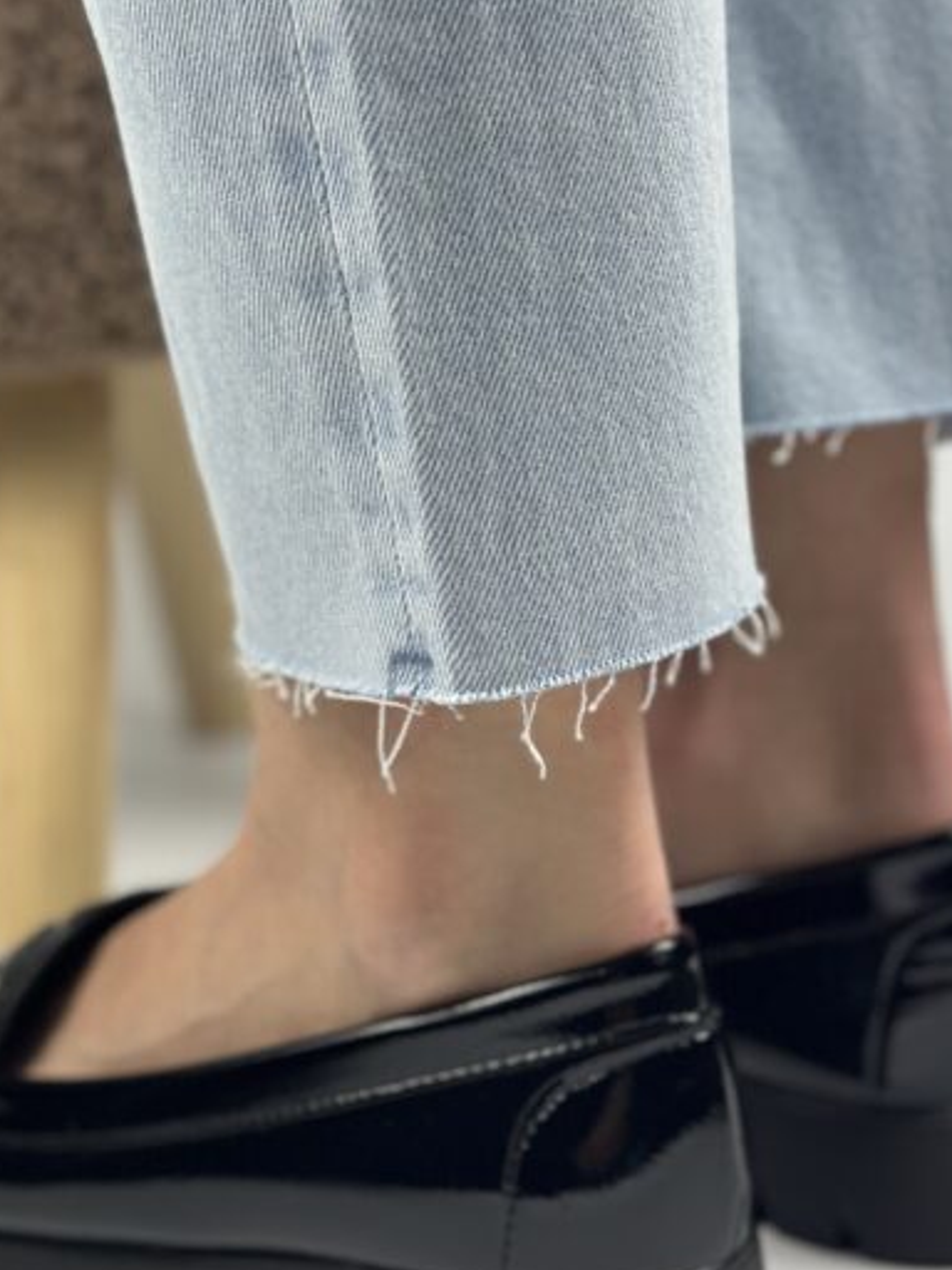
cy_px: 690
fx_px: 2750
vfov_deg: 26.0
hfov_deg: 19.6
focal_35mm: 75
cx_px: 449
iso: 80
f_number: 1.78
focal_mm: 6.86
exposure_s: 1/980
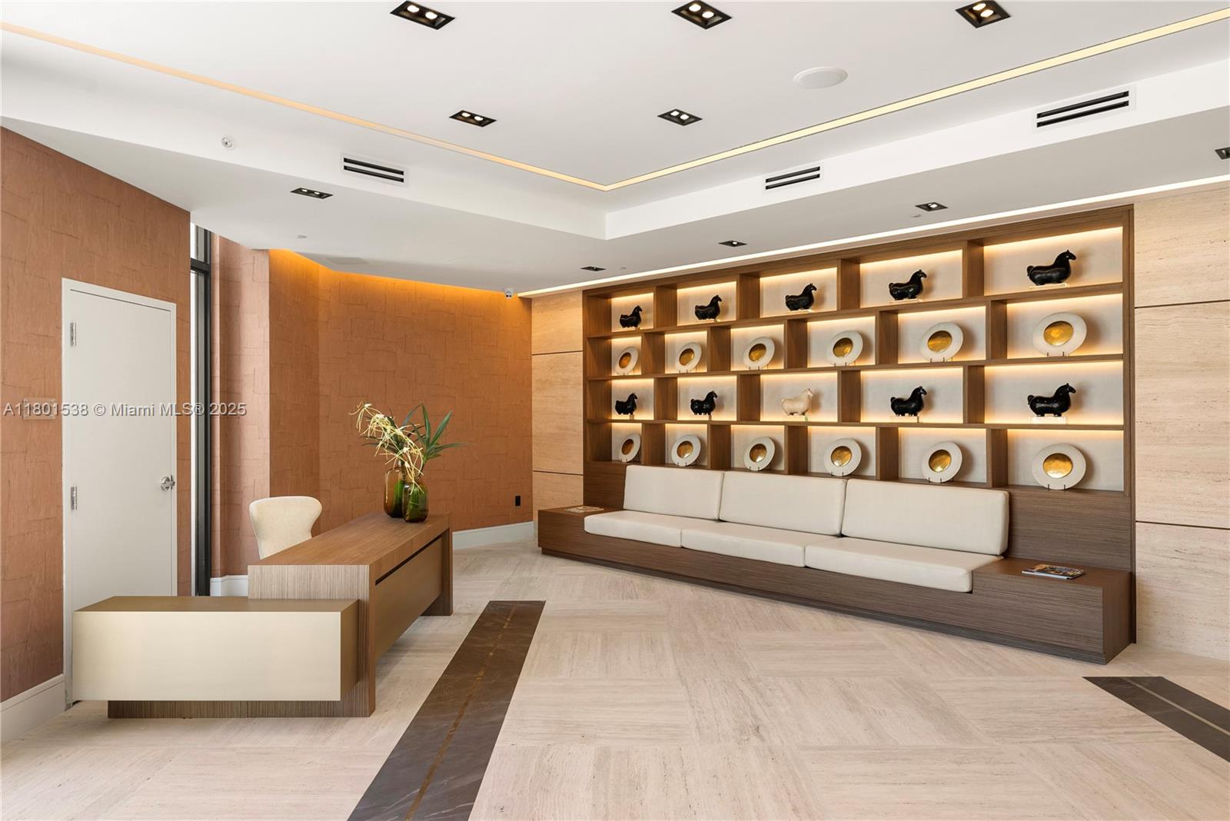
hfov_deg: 76.1
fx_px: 786
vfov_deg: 55.1
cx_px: 615
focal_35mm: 23
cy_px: 410
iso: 250
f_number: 8
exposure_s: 1/8
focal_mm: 23
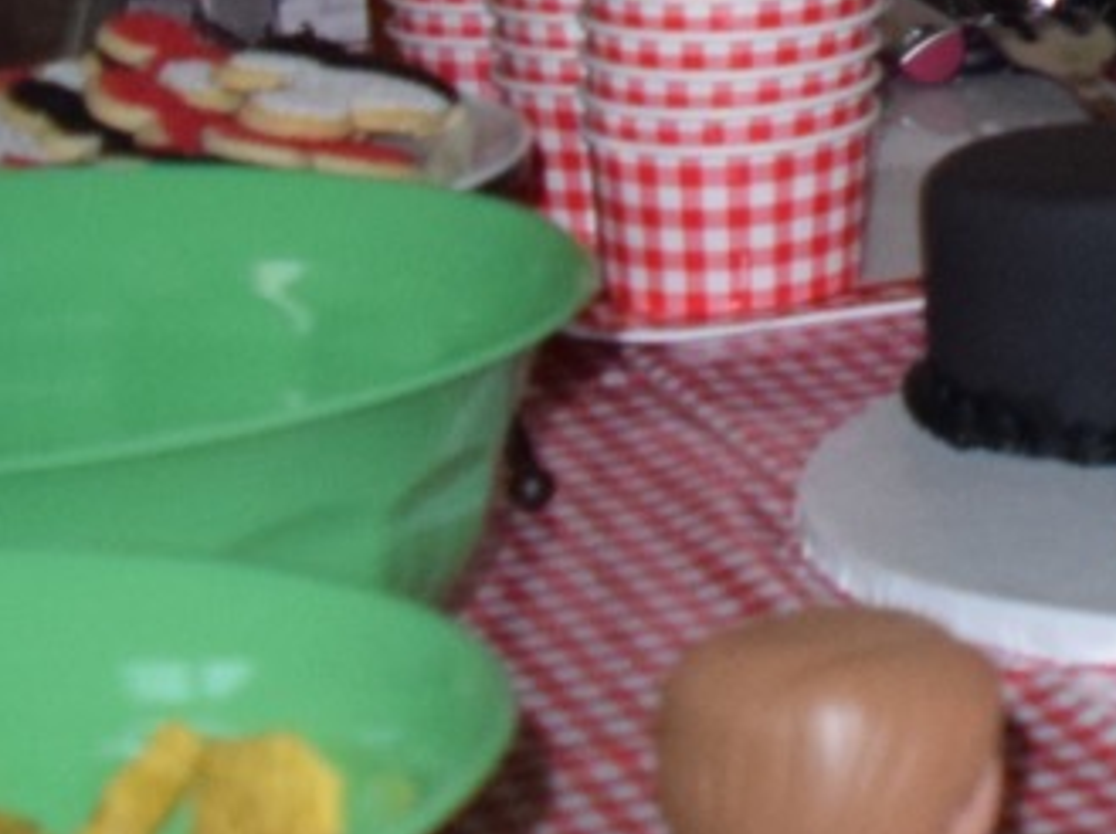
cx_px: 3060
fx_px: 5088
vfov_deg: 8.9
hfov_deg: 10.1
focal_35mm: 158
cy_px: -805
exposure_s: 1/60
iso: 1100
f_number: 3.5
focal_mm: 18
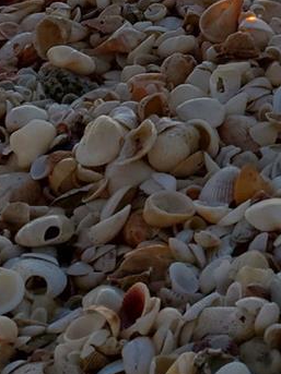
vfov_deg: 18.3
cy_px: -239
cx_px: 423
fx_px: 986
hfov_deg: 15.0
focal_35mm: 91
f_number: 2.4
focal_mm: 4.3
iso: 50
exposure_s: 1/901
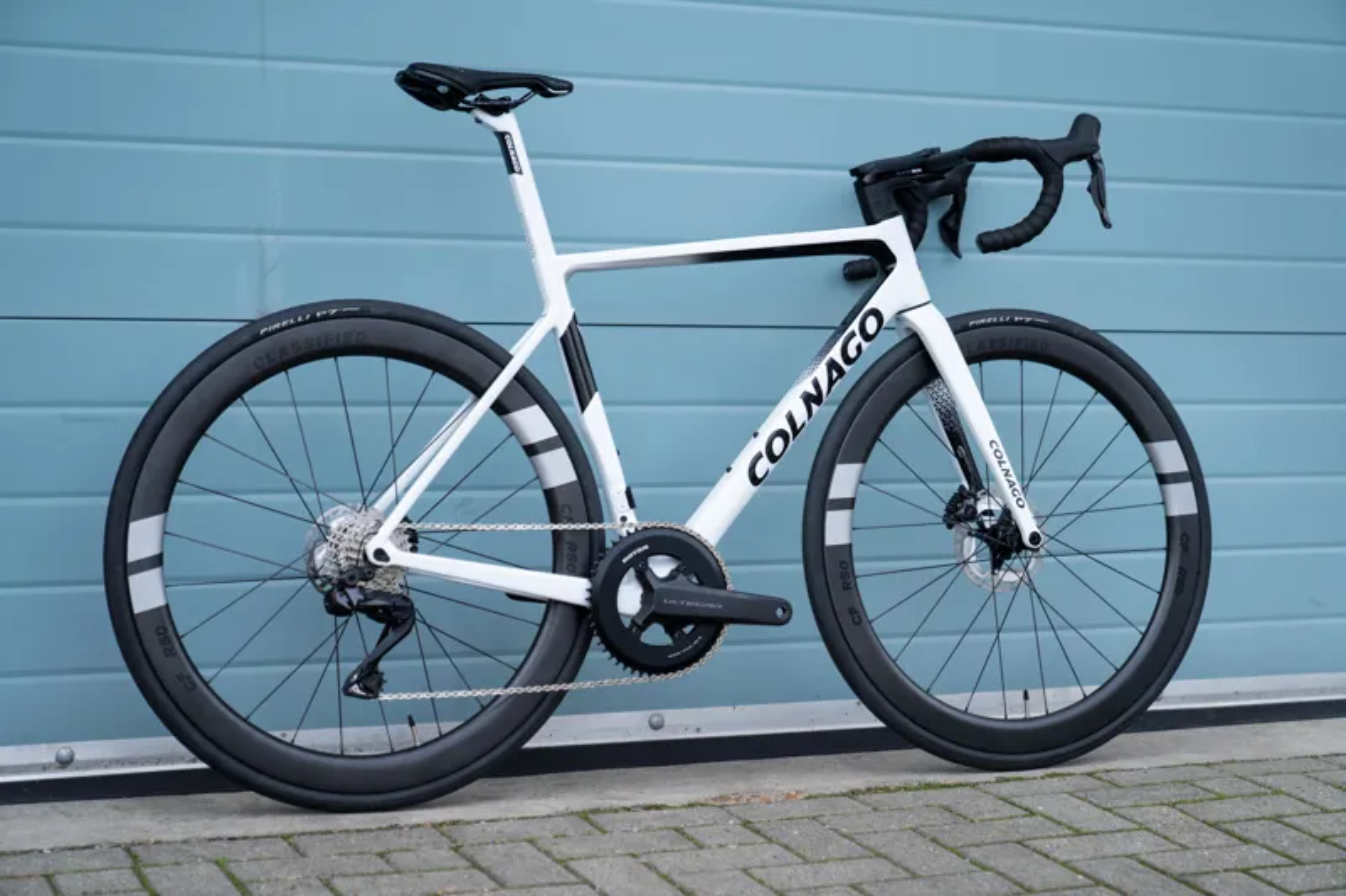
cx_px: 673
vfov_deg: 21.2
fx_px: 2392
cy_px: 448
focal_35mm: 64
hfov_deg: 31.4
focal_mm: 64
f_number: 2.8
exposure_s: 1/2000
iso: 500
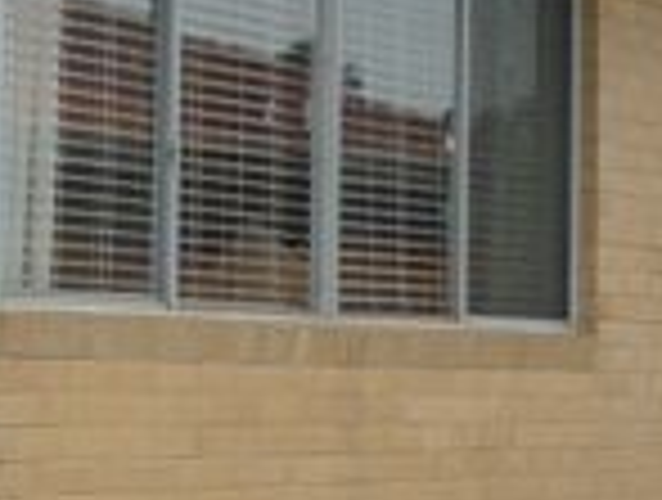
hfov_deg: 11.3
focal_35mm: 172
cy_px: 86
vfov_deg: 8.6
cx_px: -86
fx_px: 3297
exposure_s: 1/400
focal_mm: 5.5
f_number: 2.8
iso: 100
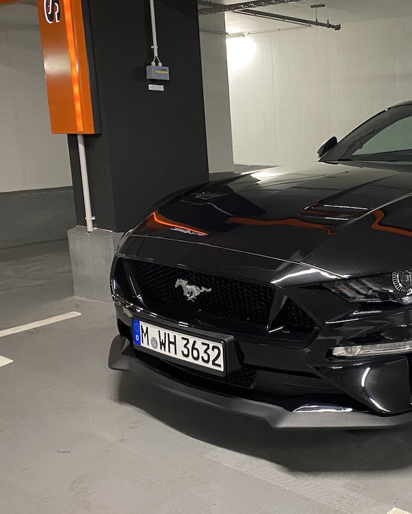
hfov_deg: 33.7
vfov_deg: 43.8
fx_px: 640
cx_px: 375
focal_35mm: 42
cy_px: 272
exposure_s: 1/50
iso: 500
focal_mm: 4.25
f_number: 1.8
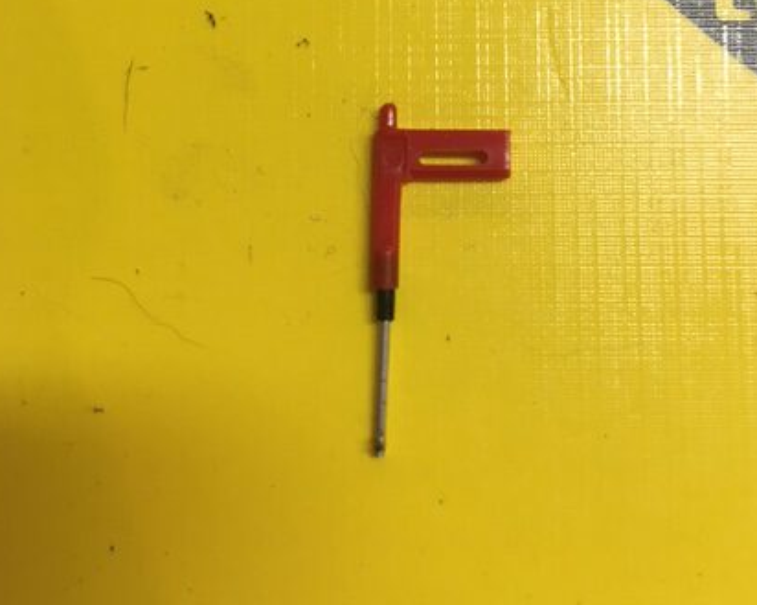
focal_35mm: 44
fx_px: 985
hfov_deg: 42.0
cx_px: 415
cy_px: 164
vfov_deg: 33.5
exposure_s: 1/33
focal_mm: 4.15
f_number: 2.2
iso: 64
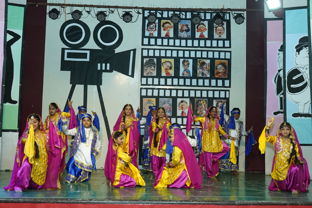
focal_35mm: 49
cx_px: 156
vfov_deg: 27.5
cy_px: 104
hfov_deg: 40.3
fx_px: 425
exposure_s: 1/250
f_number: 5.6
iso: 3200
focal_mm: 33
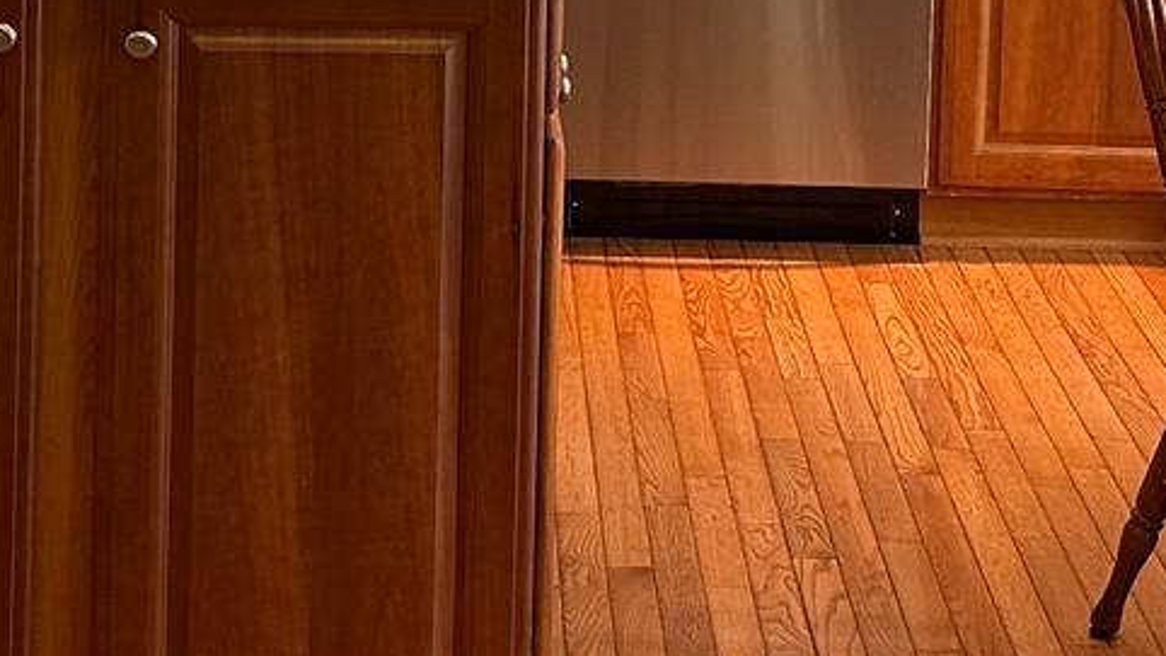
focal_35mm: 111
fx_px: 3431
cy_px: -361
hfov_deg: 19.3
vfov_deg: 10.5
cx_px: 544
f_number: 1.78
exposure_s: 1/120
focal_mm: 6.86
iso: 125
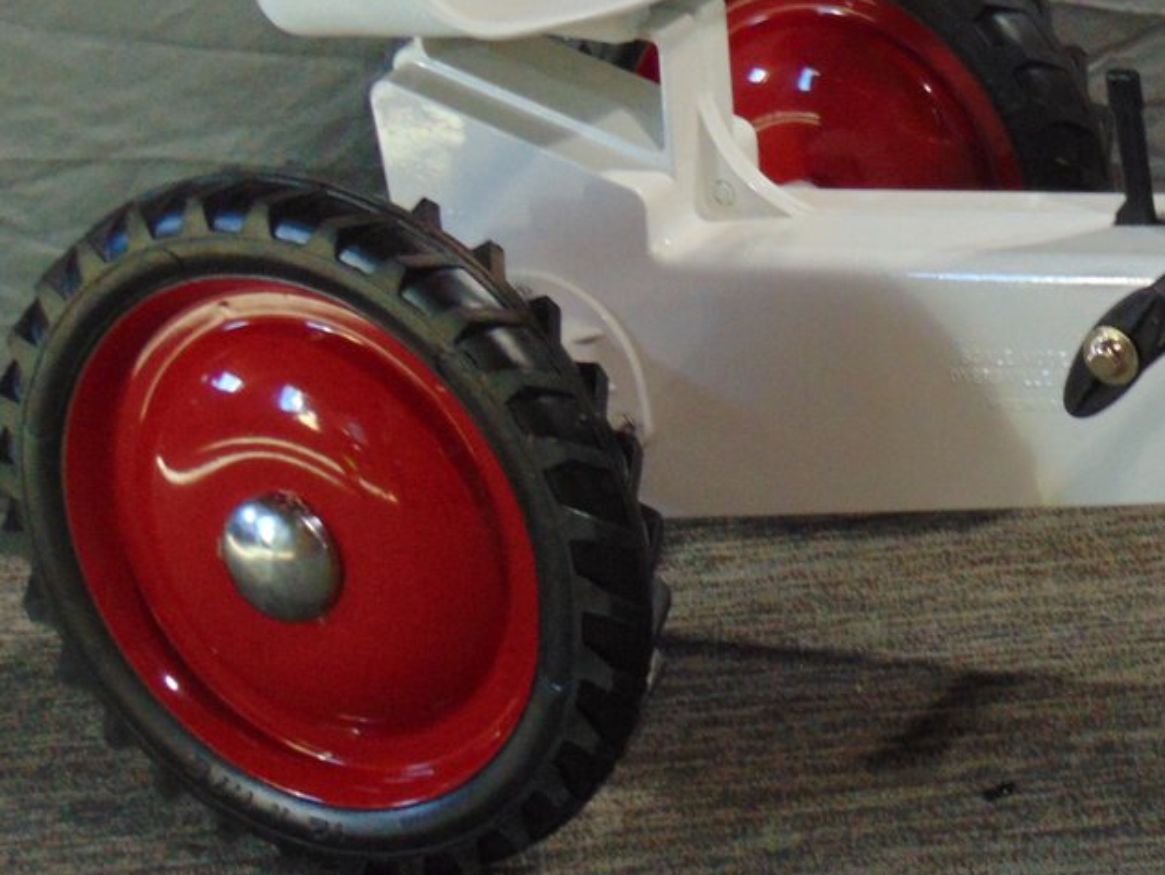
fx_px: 4040
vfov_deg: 12.3
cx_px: 1266
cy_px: 86
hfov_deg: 16.0
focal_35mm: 120
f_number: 3.5
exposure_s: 1/30
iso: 200
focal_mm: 9
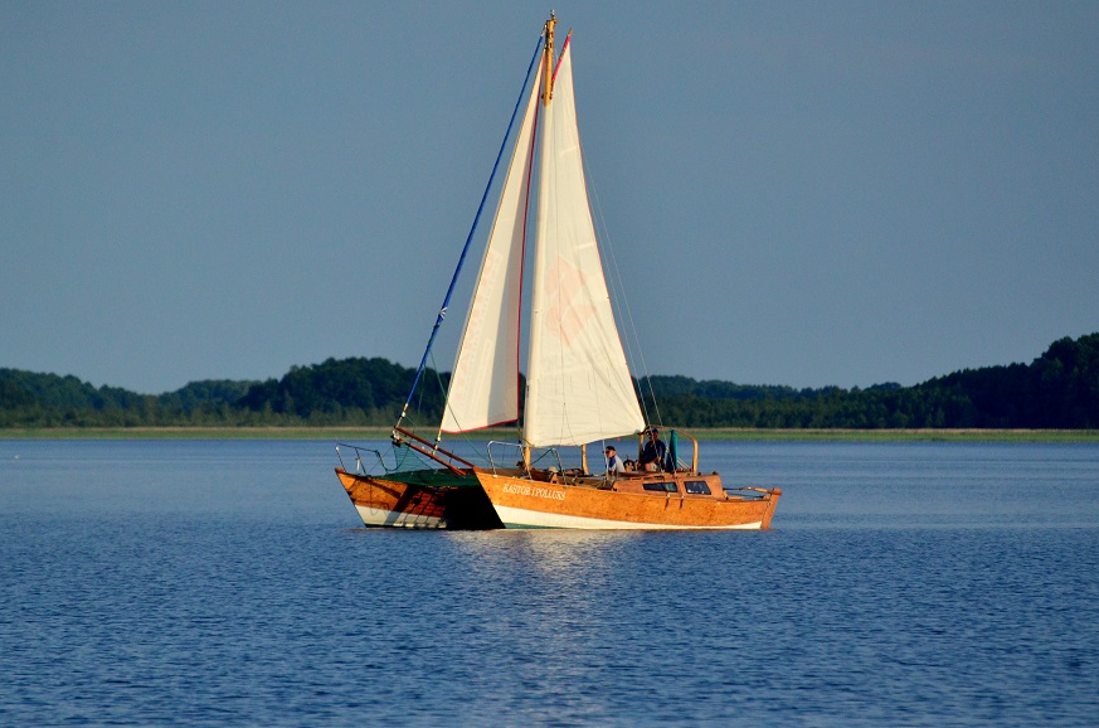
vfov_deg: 3.3
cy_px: 334
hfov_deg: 5.0
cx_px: 519
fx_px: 12550
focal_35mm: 412
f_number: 5.3
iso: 1600
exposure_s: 1/8000
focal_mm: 240
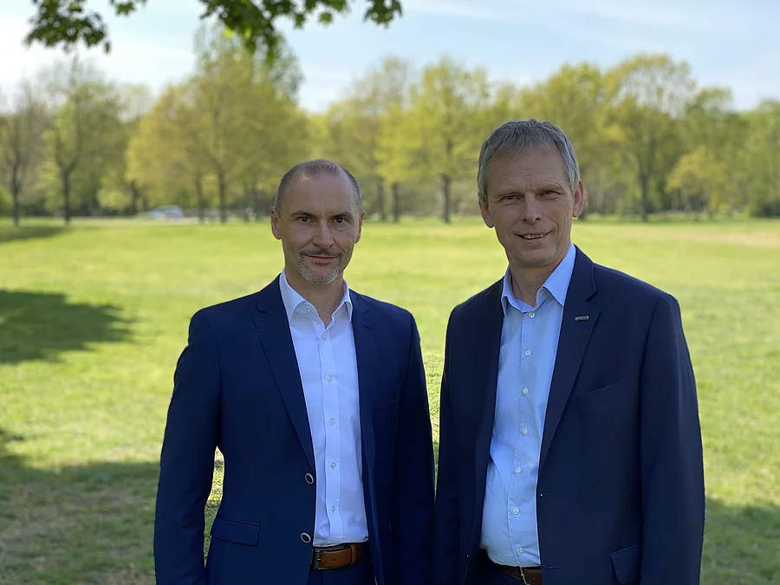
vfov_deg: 28.0
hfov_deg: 36.8
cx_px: 390
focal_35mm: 52
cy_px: 292
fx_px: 1172
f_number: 2
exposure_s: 1/269
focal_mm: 6
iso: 20
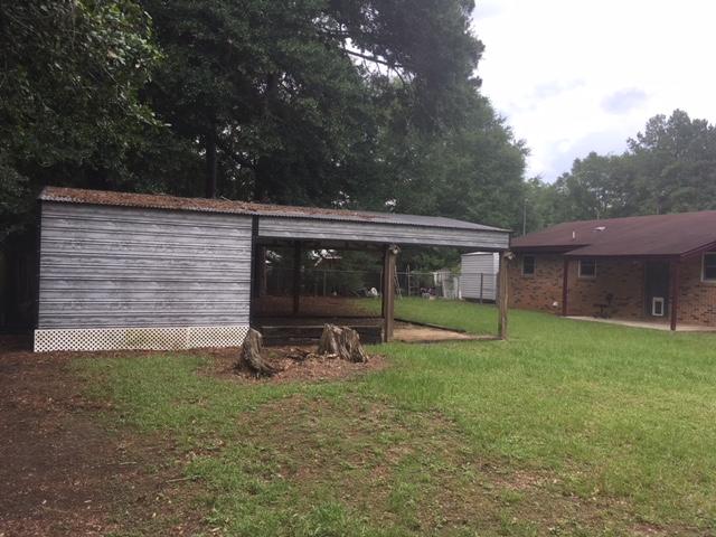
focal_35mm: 29
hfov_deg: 61.7
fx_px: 600
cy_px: 268
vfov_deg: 48.2
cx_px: 358
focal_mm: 4.15
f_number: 2.2
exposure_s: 1/268
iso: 25
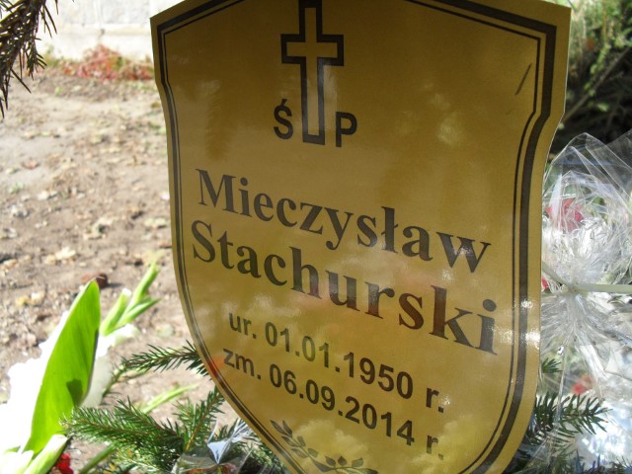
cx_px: 316
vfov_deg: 40.7
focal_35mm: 35
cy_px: 237
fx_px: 639
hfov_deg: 52.6
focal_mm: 6.3
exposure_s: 1/350
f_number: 3.2
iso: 100
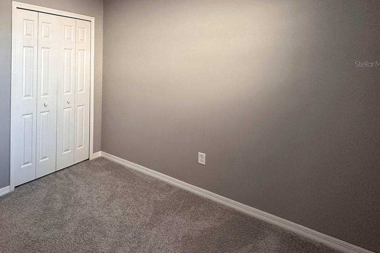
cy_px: 64
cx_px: 90
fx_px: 243
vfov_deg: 52.7
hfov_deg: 70.4
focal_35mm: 23
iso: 200
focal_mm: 2.22
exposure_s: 1/120
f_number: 2.2
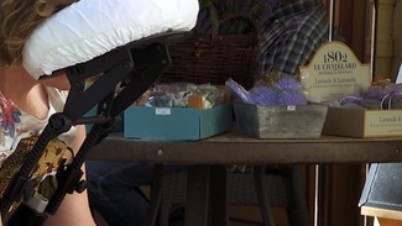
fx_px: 3401
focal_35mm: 319
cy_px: 65
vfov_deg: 3.8
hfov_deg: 6.5
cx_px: -512
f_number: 9
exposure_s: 1/200
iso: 200
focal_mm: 62
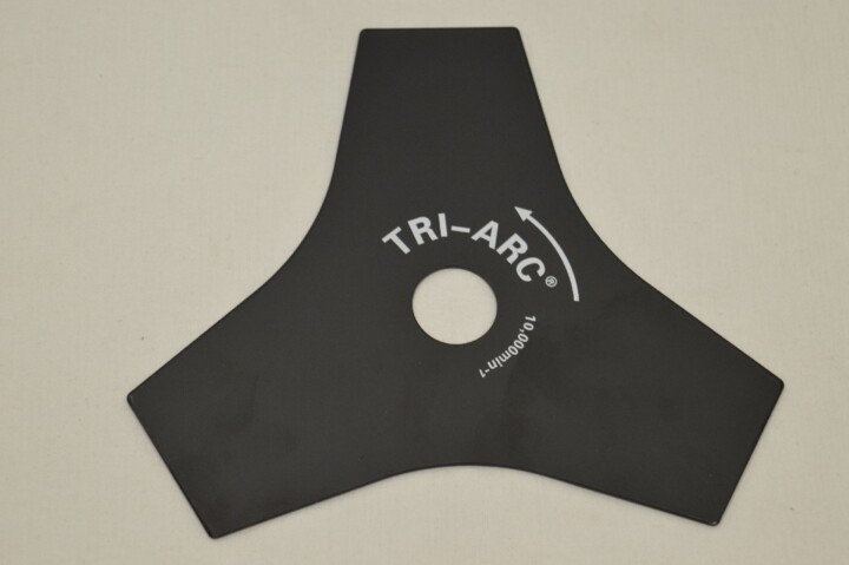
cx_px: 424
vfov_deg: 16.5
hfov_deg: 24.6
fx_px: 1944
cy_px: 282
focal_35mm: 82
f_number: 5.6
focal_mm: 55
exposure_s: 1/25
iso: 400
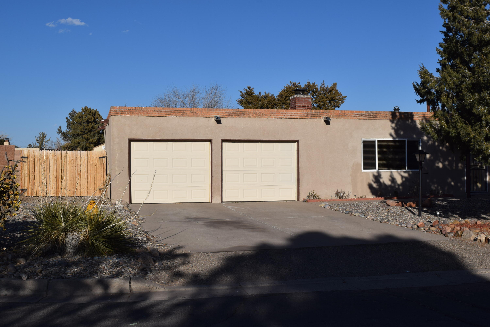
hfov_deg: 43.6
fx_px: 612
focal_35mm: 45
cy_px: 164
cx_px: 245
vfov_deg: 29.9
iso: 200
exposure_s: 1/640
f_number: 13
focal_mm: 30
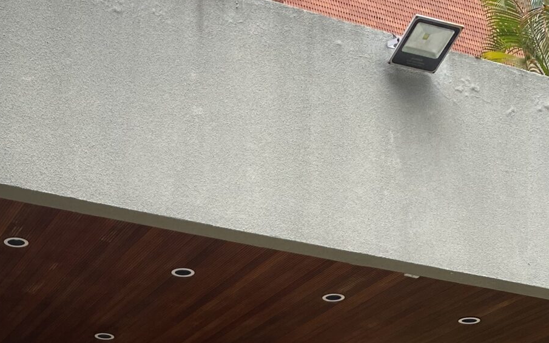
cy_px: 579
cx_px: 157
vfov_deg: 15.0
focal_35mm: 78
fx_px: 1167
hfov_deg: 26.2
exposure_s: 1/385
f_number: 1.8
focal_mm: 4.25
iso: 32
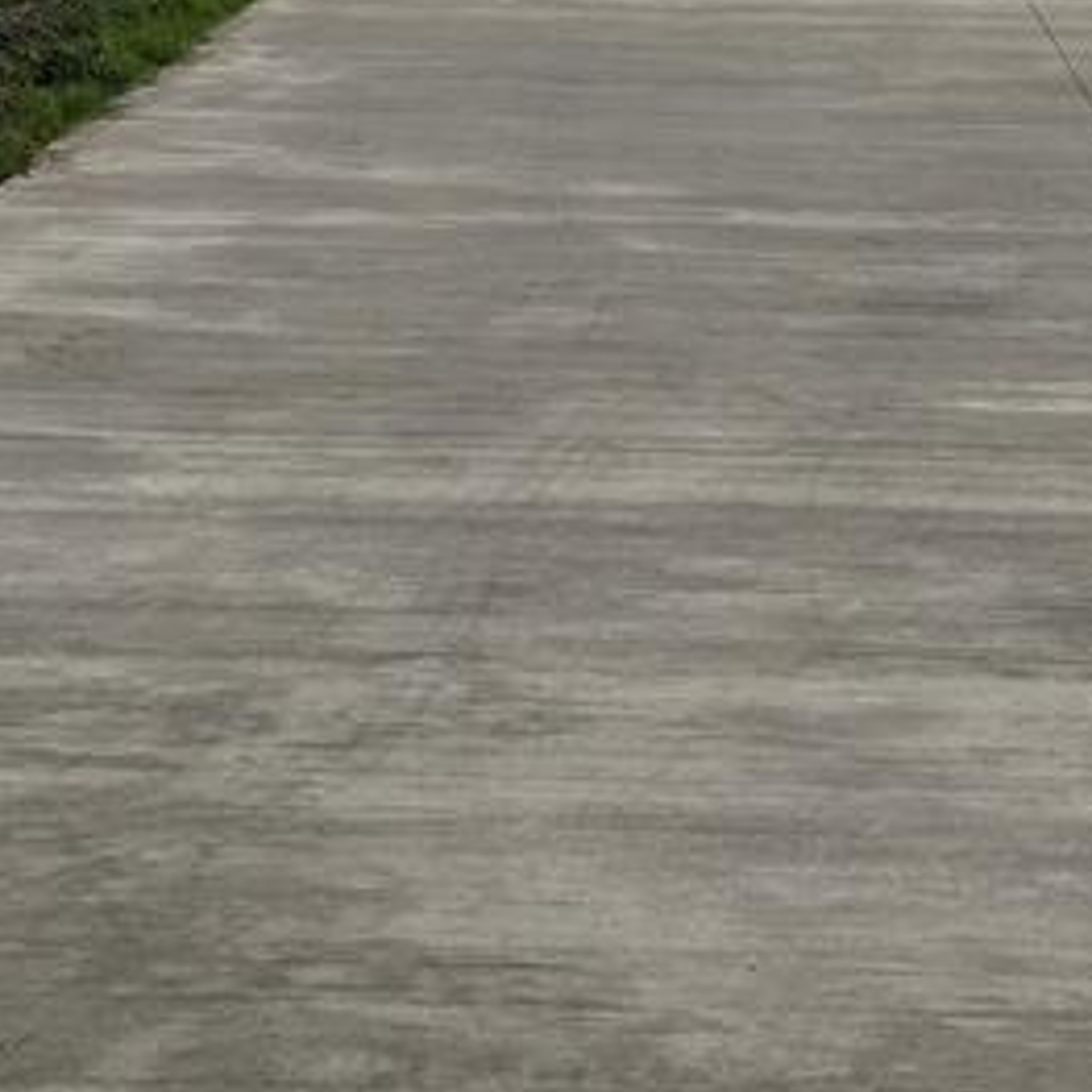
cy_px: -291
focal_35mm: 124
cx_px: 855
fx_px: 4426
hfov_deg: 14.0
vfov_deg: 13.6
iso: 64
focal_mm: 6.86
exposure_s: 1/13699
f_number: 1.78
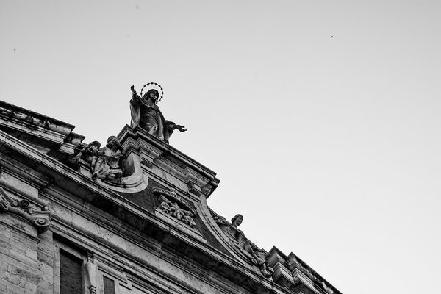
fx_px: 955
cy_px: 147
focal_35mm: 78
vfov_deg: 17.5
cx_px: 220
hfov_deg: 26.0
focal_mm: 52
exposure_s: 1/160
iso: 100
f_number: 16
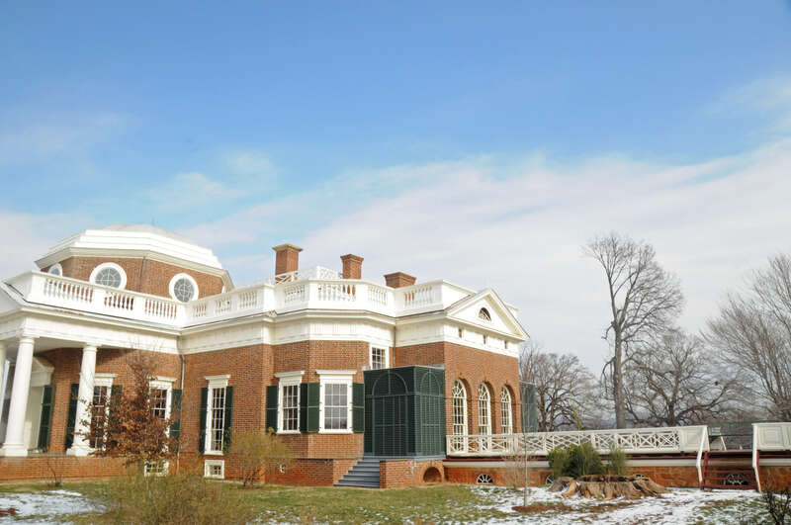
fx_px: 592
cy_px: 262
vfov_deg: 47.8
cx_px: 396
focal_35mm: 27
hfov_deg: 67.5
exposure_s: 1/640
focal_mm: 18
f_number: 13
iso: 800
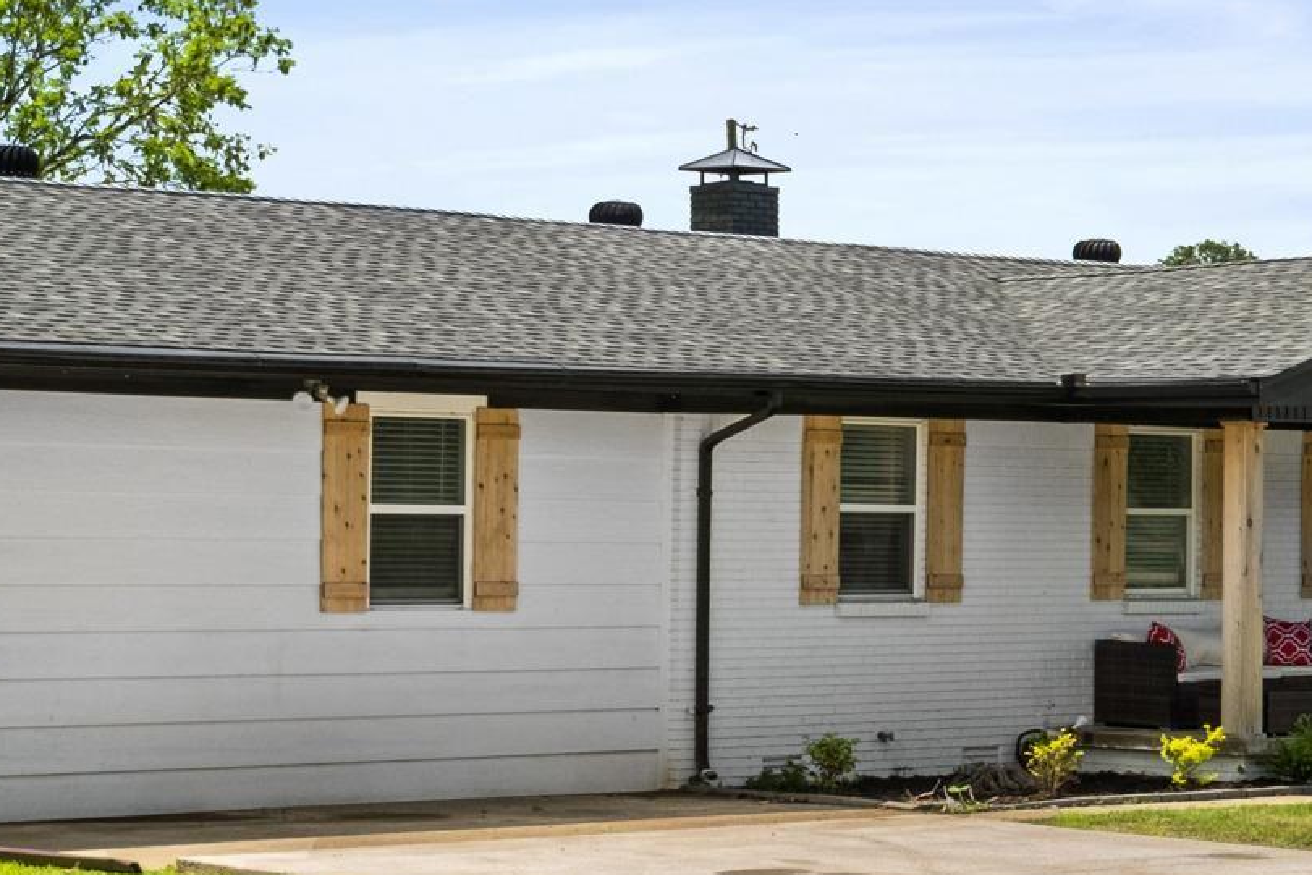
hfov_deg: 18.4
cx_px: 451
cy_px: 455
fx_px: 4046
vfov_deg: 12.3
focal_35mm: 111
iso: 500
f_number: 7.1
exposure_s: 1/250
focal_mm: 24
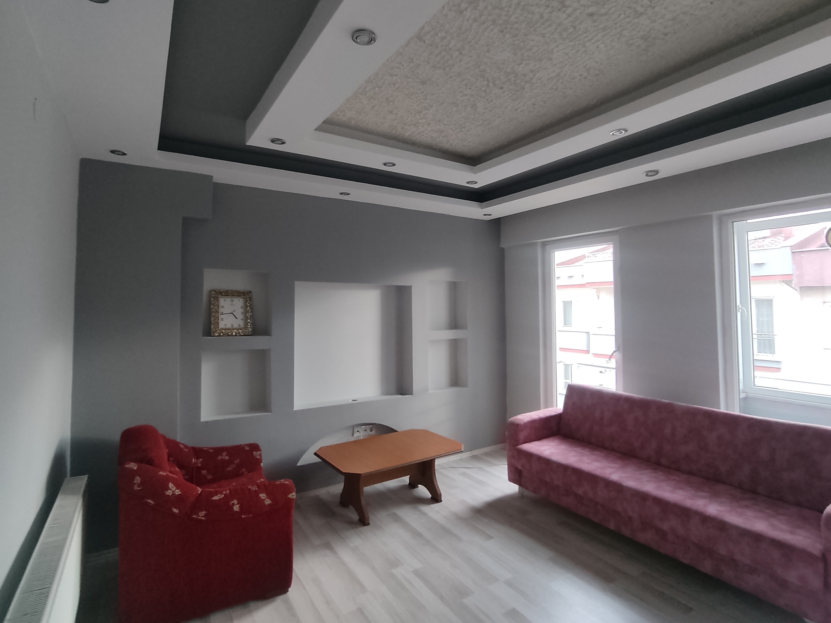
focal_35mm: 17
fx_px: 408
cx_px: 396
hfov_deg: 91.0
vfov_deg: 74.6
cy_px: 288
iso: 122
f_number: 2.2
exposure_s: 1/33
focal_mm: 1.6
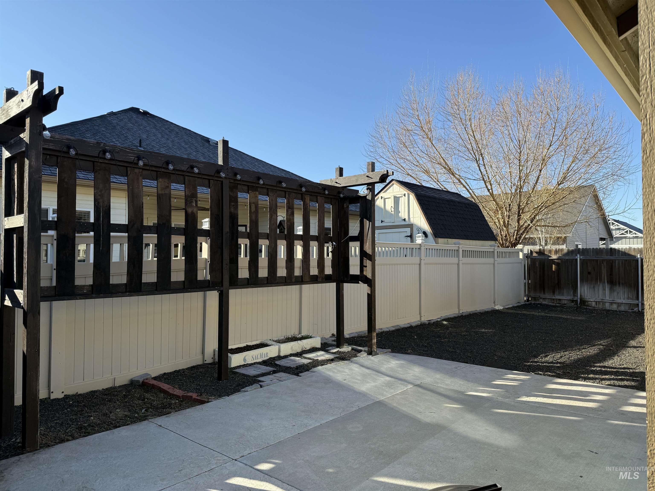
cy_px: 246
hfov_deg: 71.6
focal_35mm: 24
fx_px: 454
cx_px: 328
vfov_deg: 56.8
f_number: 1.78
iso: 80
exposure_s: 1/2299
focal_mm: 6.76
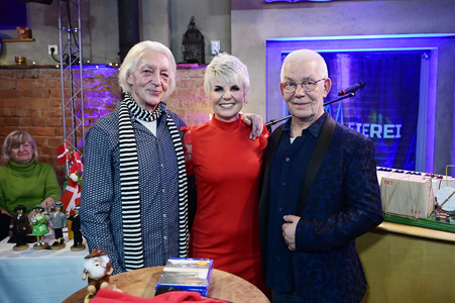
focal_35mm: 30
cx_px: 228
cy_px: 152
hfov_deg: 62.8
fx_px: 373
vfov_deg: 44.2
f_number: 3.5
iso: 5000
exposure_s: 1/250
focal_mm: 29.5
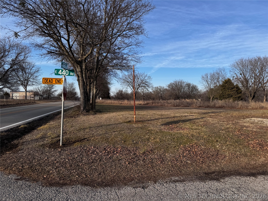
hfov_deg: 71.6
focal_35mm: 24
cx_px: 134
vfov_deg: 56.8
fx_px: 186
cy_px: 100
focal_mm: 6.76
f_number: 1.78
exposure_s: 1/2959
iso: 80
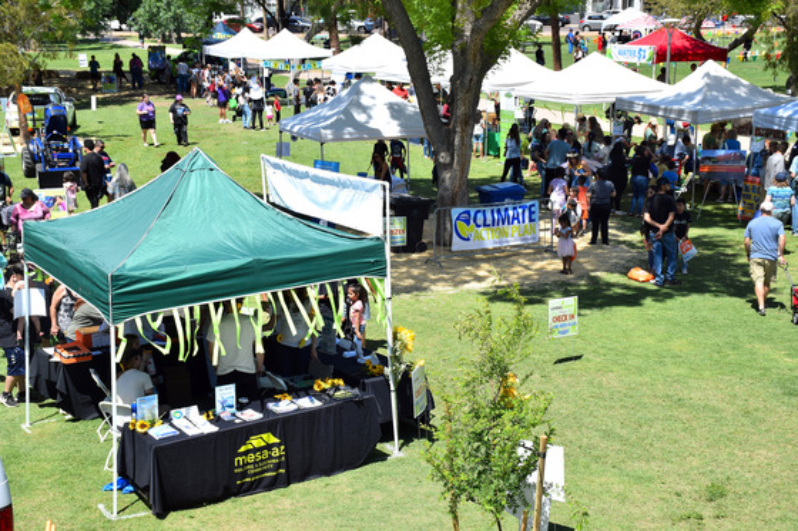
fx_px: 1330
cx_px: 399
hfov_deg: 33.4
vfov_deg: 22.6
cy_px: 266
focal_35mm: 60
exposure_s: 1/400
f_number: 9
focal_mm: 40
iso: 200
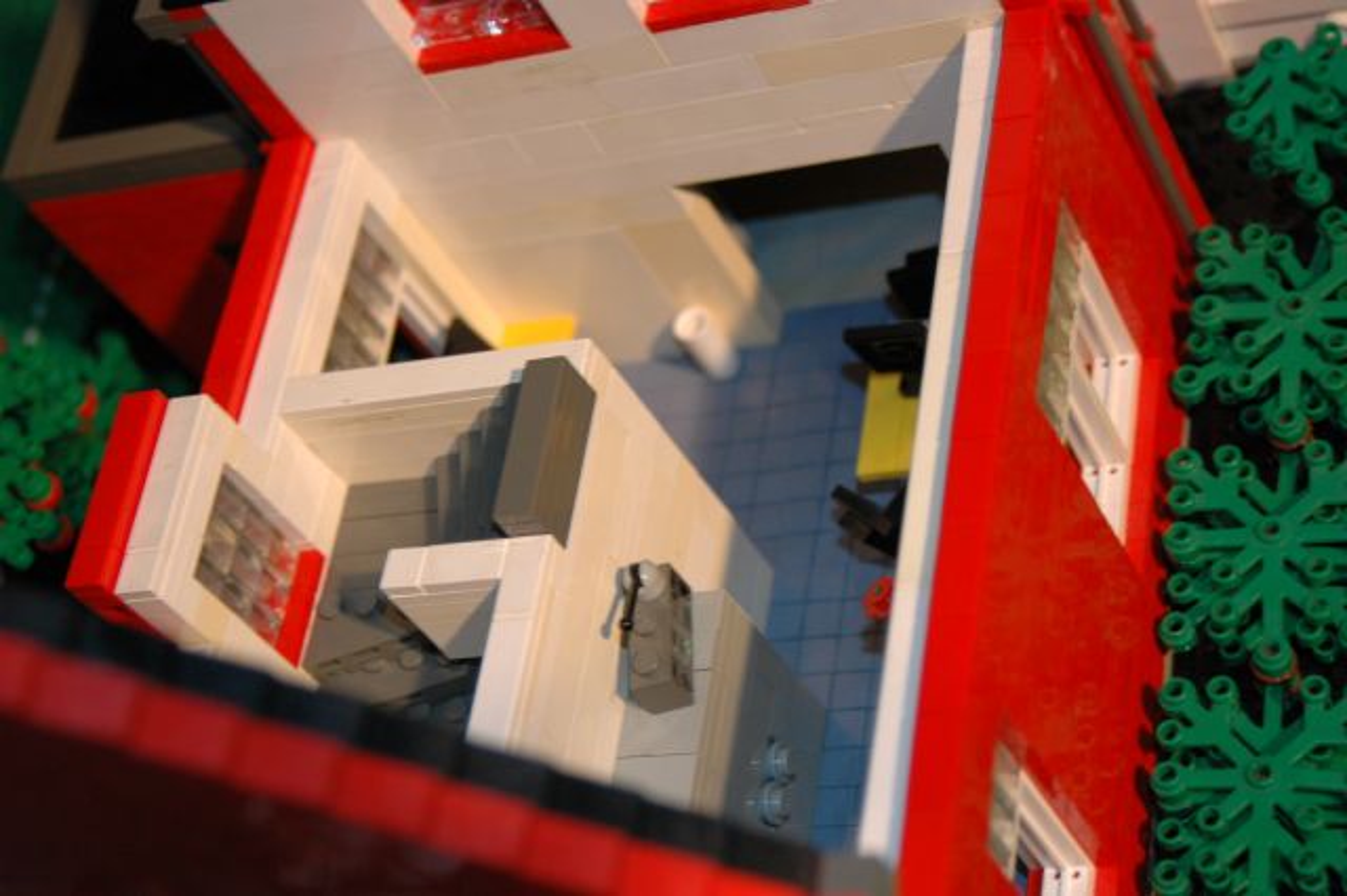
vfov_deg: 17.5
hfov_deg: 26.0
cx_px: 674
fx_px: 2917
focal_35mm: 78
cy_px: 448
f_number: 4.5
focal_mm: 52
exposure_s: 1/80
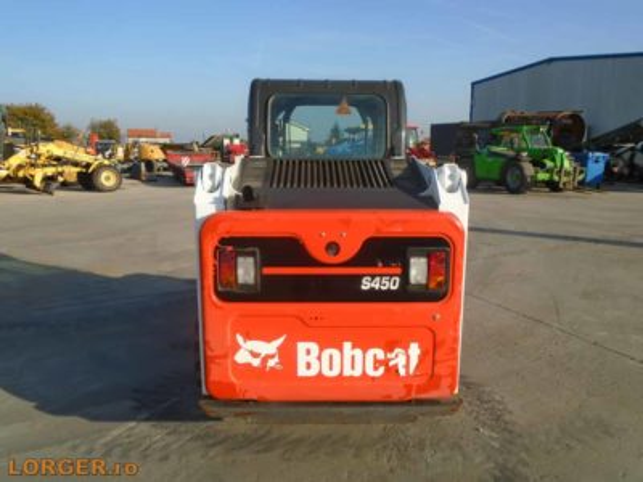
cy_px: 241
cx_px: 322
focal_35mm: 26
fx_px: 483
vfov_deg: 53.1
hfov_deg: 67.3
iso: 100
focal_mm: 4.6
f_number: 3.2
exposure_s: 1/1000
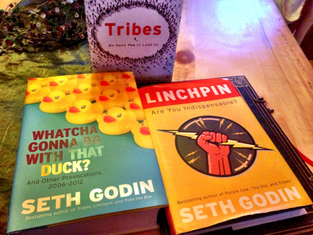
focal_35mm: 33
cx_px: 156
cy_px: 118
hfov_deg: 55.4
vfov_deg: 42.9
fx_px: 298
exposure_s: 1/15
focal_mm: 4.13
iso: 800
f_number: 2.4
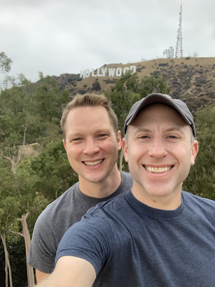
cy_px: 144
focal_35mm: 32
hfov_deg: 44.2
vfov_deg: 56.8
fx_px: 265
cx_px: 108
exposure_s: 1/226
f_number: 2.2
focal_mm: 2.87
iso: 16
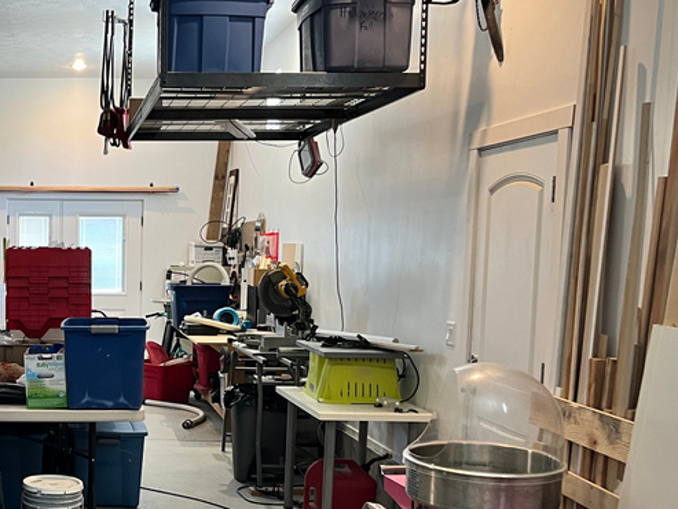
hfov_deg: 33.5
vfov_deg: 26.9
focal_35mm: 54
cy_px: 348
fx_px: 1058
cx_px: 61
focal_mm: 5.1
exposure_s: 1/60
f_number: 1.6
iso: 200
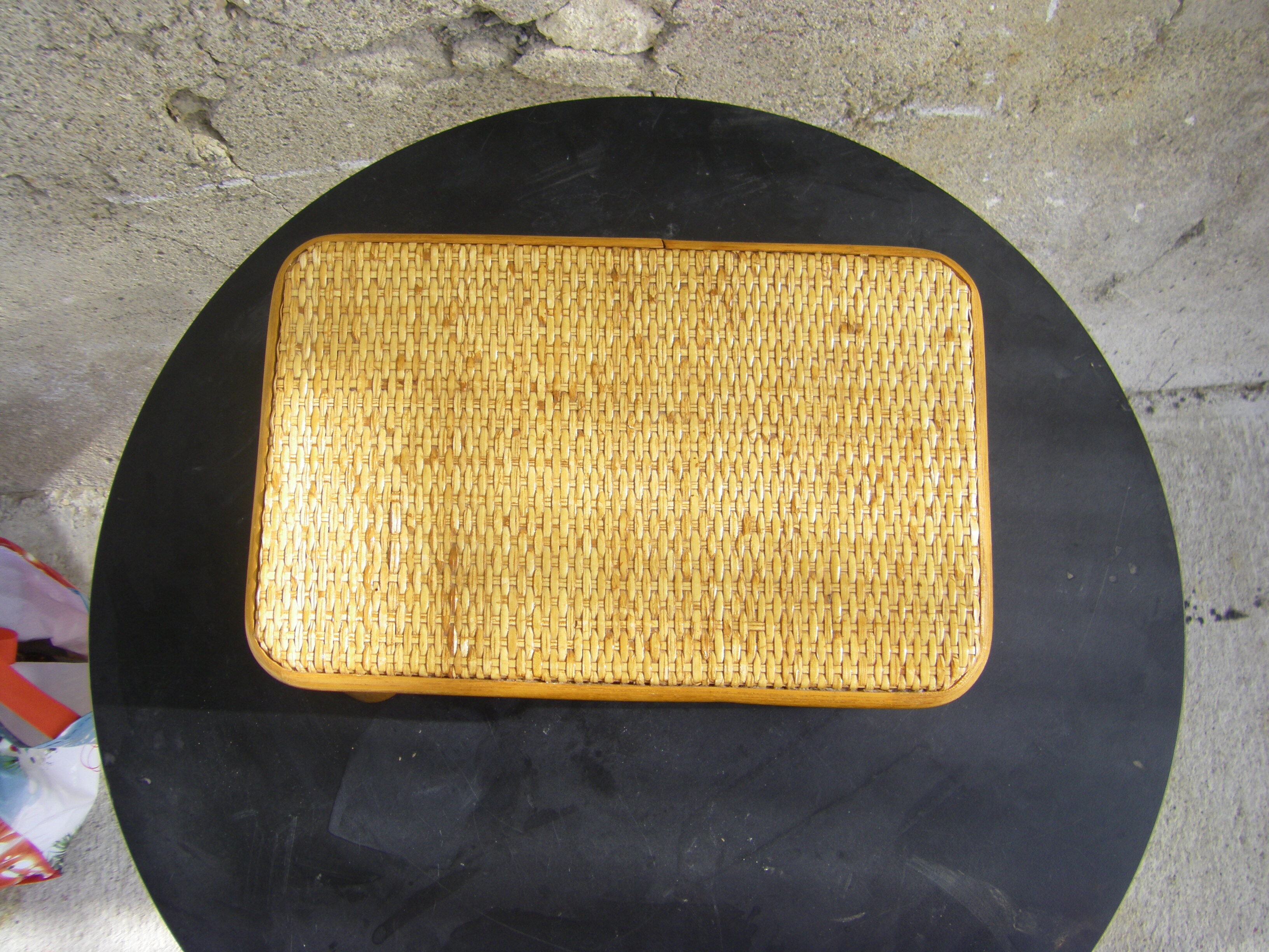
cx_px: 634
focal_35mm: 38
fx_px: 1393
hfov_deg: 49.0
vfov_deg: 37.7
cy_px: 476
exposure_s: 1/250
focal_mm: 6.3
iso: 64
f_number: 3.5
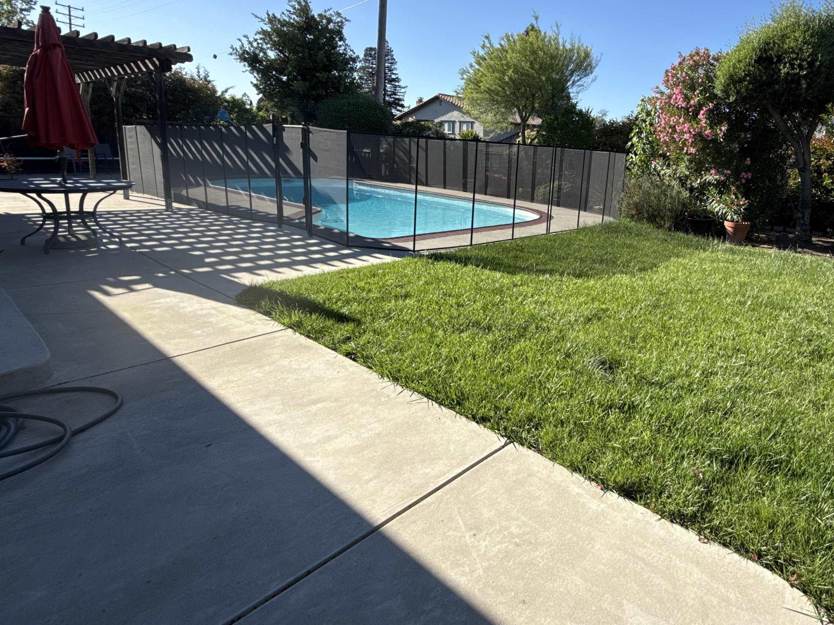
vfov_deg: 62.8
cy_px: 243
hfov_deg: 76.7
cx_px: 549
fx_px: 506
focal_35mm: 21
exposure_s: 1/1050
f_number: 2.2
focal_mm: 2.22
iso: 50
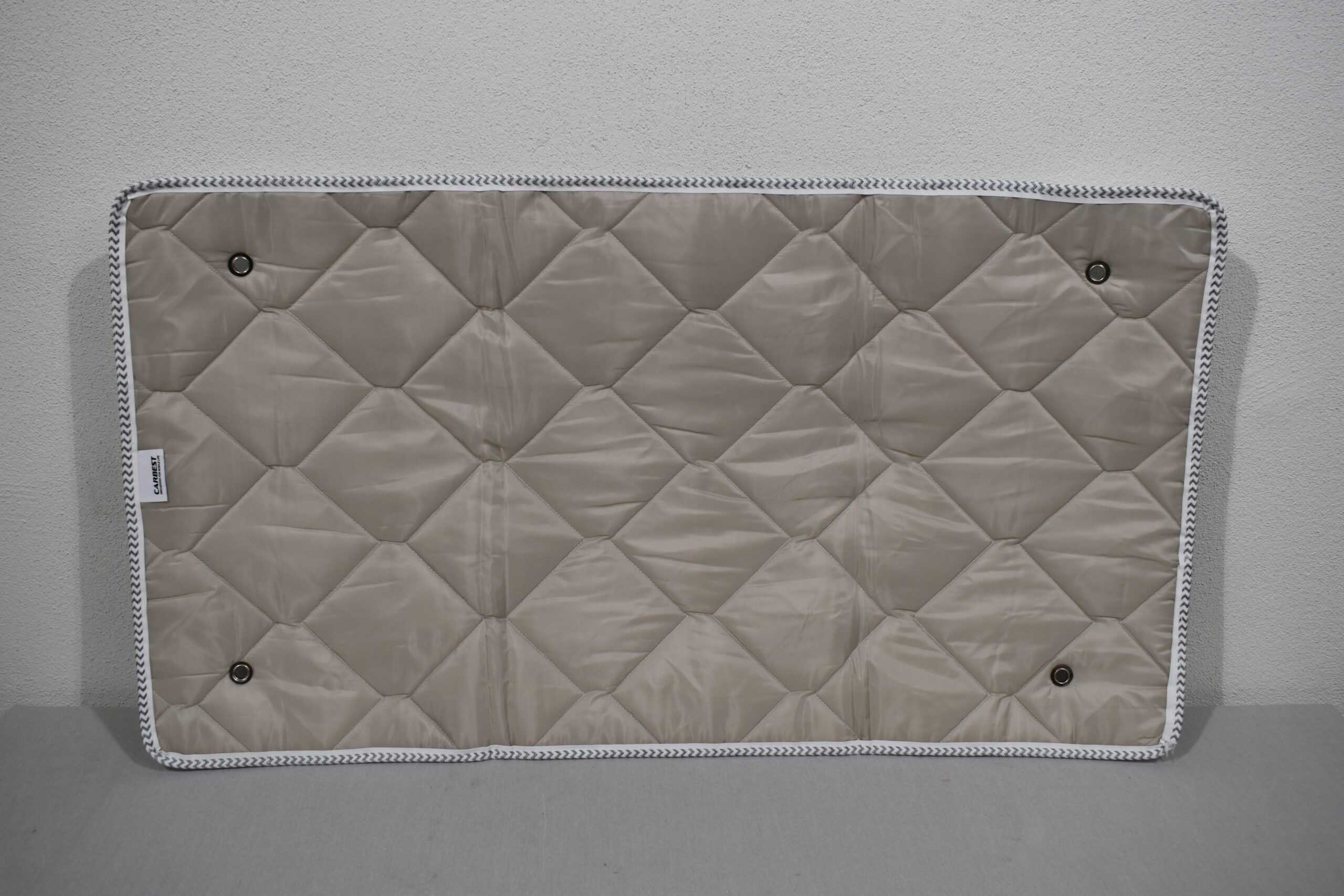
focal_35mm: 33
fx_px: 1232
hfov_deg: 57.2
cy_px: 448
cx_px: 672
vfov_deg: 40.0
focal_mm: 22
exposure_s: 1/125
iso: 320
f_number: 5.6
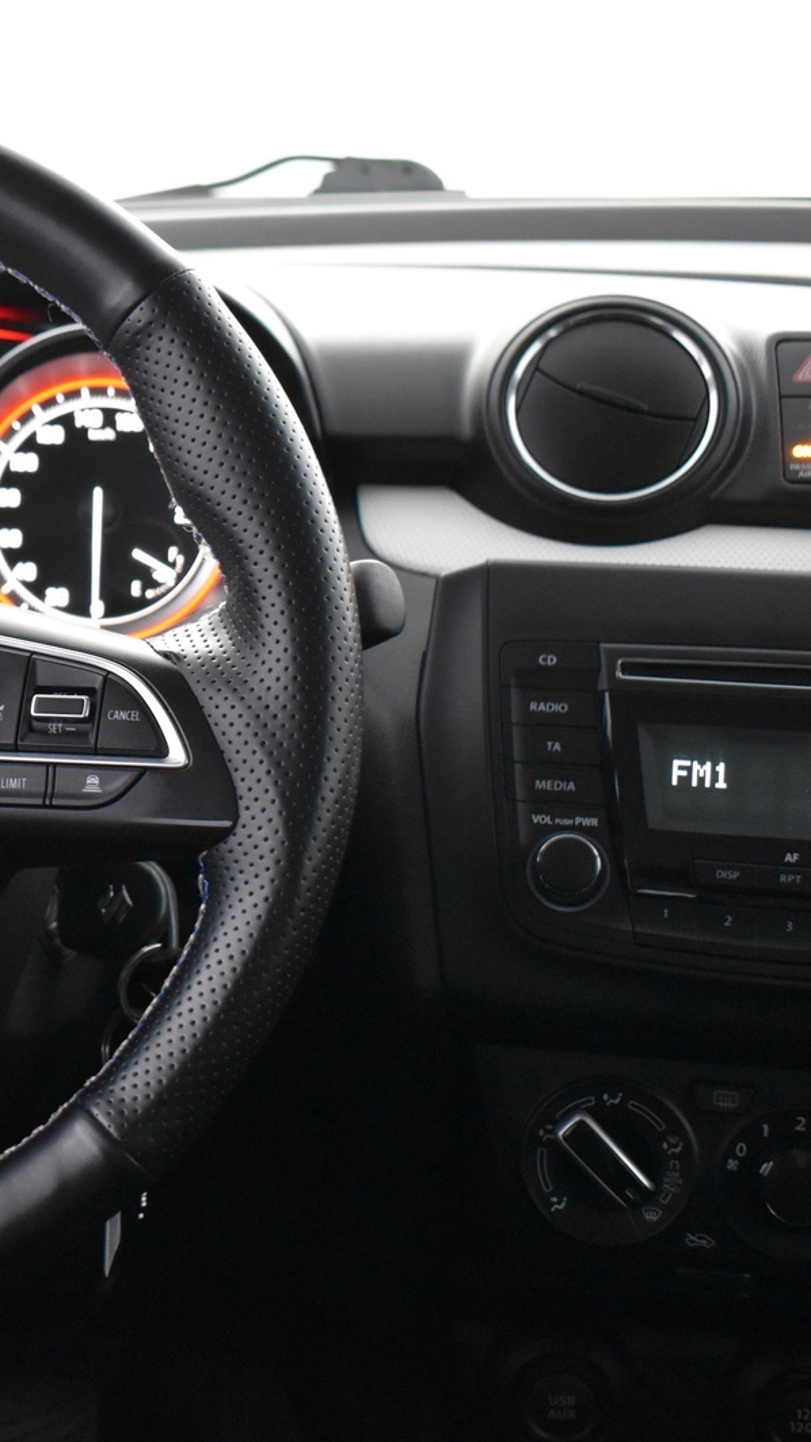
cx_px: -229
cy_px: 714
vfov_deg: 31.4
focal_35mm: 67
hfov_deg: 17.0
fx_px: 2563
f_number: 4.2
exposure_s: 1/20
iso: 3200
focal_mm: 28
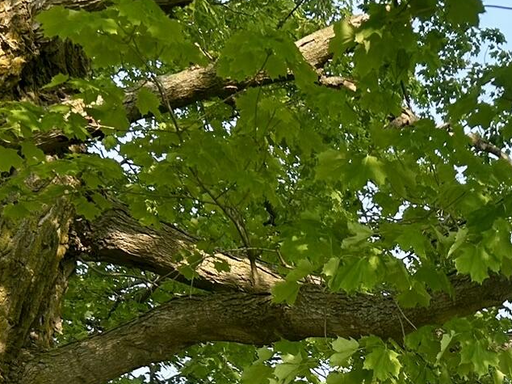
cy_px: 559
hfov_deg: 22.3
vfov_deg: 16.2
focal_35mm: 84
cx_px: 534
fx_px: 1242
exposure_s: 1/932
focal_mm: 5.7
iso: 50
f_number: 1.5
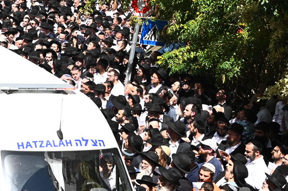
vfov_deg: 12.2
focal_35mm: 112
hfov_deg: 17.6
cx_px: -41
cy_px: 118
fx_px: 895
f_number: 14
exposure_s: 1/160
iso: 320
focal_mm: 45
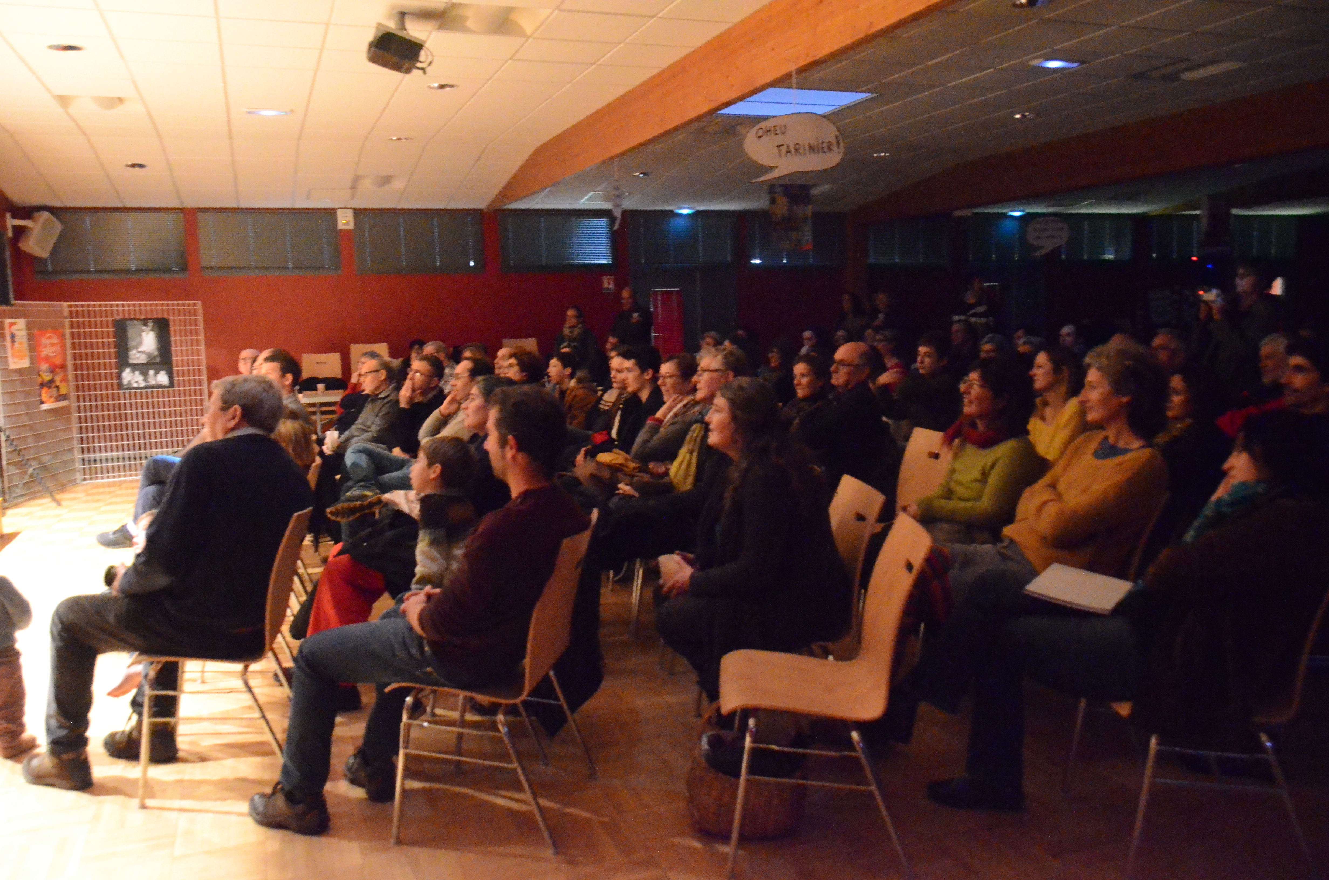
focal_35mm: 27
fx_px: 995
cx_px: 664
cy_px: 440
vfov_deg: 47.7
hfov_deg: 67.5
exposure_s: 1/20
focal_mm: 18
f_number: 3.5
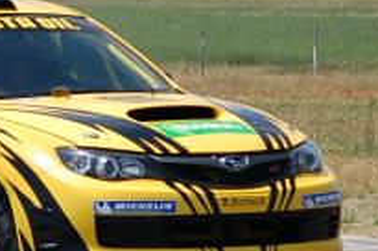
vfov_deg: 1.8
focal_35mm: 766
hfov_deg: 2.7
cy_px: 84
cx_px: -336
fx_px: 8030
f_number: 5
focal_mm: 102
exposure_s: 1/1250
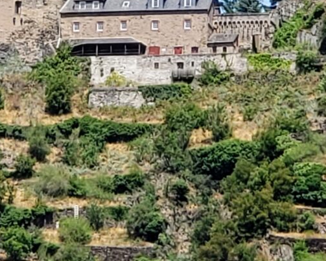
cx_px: 134
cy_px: 14
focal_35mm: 121
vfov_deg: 12.6
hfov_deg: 15.9
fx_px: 1168
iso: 32
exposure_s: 1/622
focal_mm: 6
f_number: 2.4
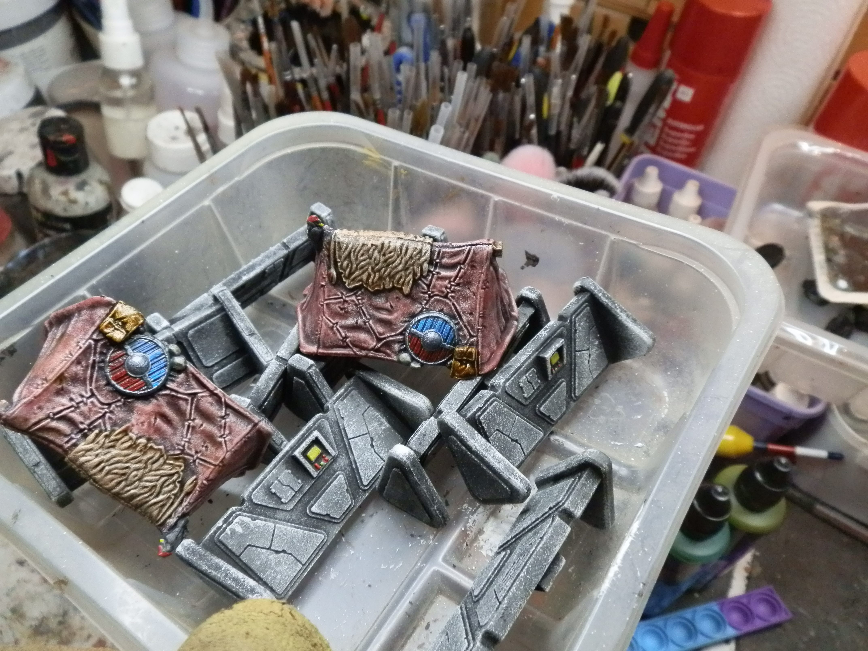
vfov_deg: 49.7
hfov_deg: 63.4
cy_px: 326
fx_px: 702
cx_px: 434
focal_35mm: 28
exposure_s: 1/200
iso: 400
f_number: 3.1
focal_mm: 5
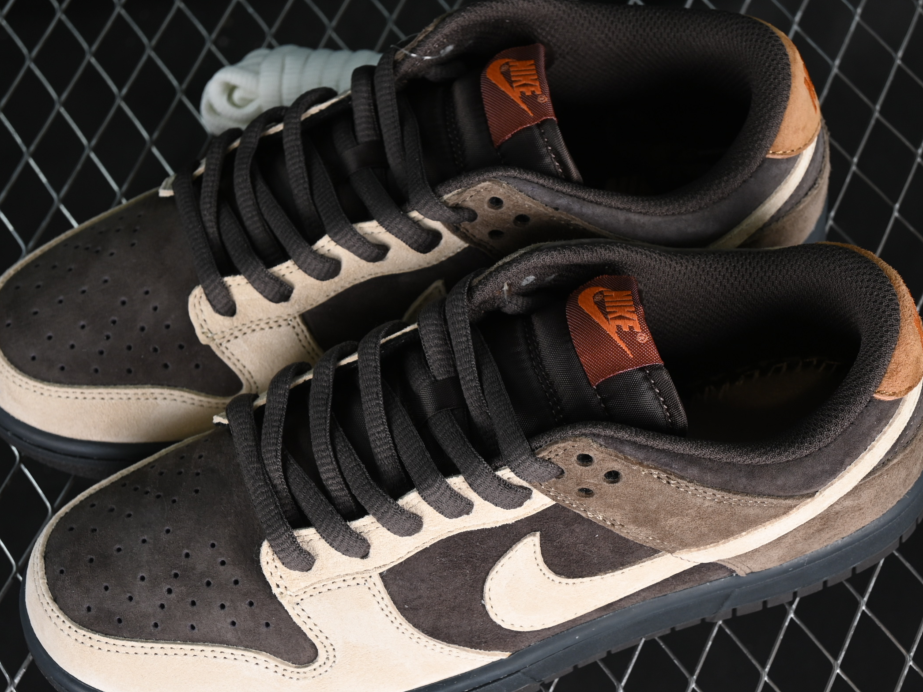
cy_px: 358
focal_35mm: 96
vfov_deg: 15.4
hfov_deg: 20.4
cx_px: 478
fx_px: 2560
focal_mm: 50
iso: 160
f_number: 6.3
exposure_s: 1/50
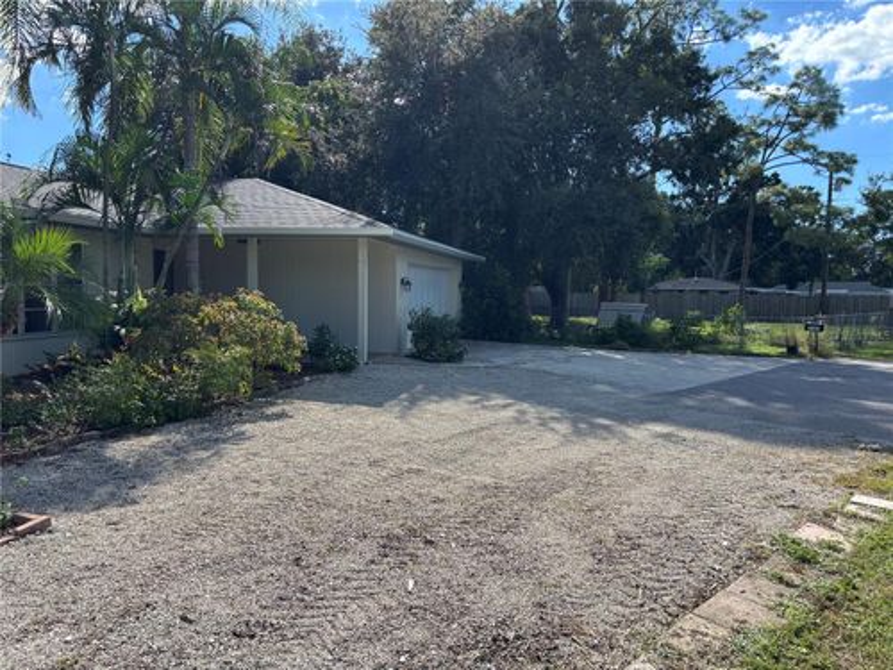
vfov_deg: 53.1
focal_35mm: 26
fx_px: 671
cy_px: 335
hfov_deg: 67.3
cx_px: 446
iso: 50
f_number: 1.6
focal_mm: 5.96
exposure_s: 1/2062
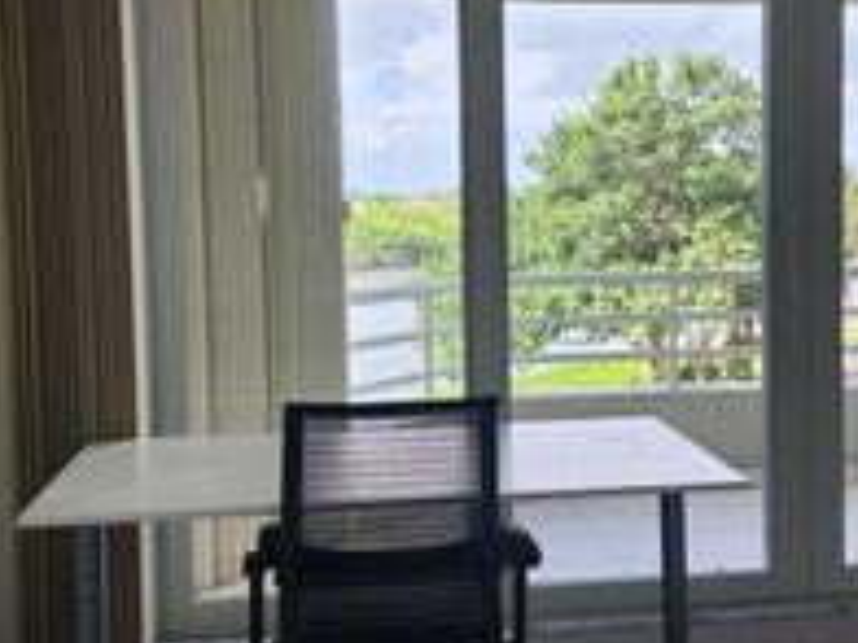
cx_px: 517
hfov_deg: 40.2
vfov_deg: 30.8
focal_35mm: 47
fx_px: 1165
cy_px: 262
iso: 40
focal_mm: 6.4
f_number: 1.8
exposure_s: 1/180
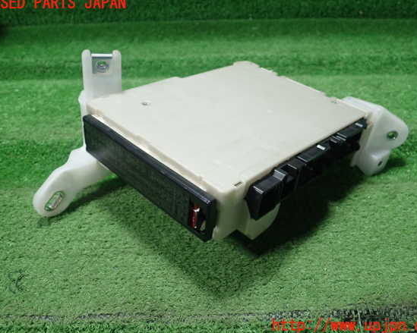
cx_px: 216
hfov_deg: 55.7
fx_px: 395
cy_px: 165
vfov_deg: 45.8
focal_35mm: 32
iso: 320
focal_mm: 5.5
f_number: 2.3
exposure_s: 1/125
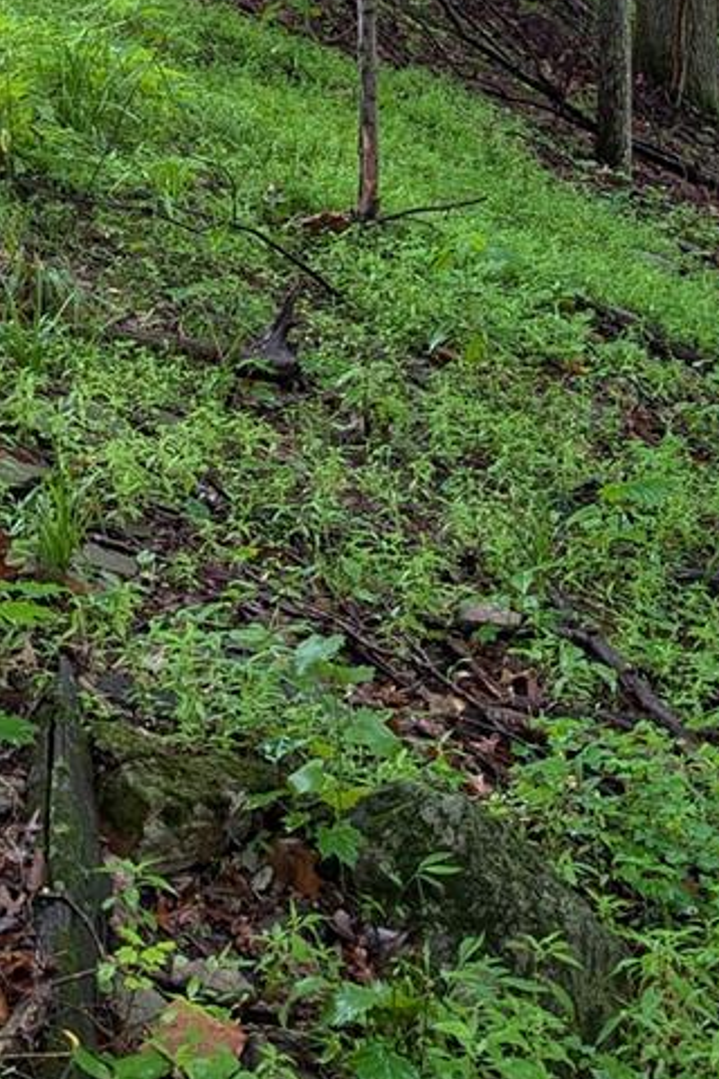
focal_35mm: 80
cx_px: 615
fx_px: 2396
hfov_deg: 16.9
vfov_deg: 24.9
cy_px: 216
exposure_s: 1/61.4
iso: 40
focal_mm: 6.81
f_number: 1.85
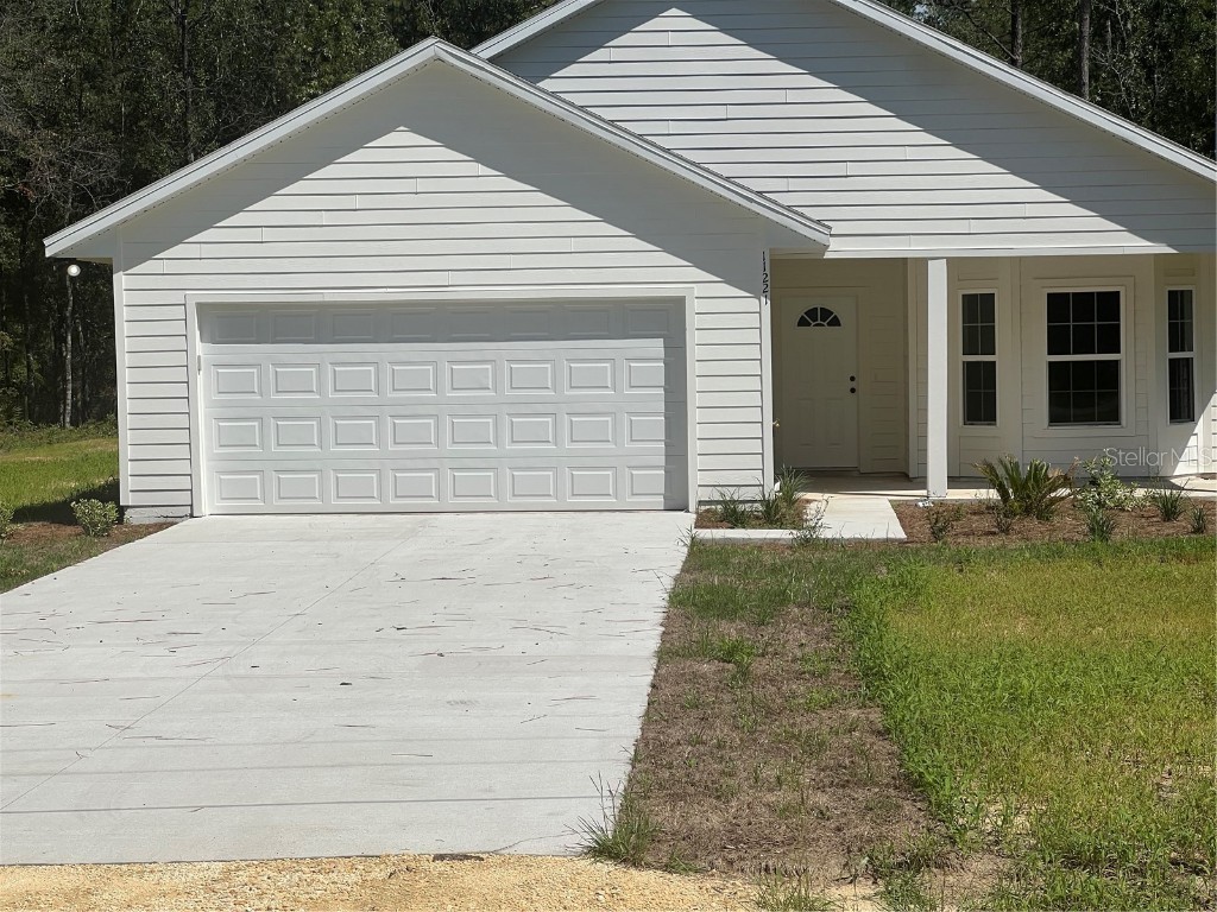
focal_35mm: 77
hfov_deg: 25.3
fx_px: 2707
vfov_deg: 19.1
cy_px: 456
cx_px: 608
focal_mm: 9
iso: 32
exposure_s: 1/1845
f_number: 2.8
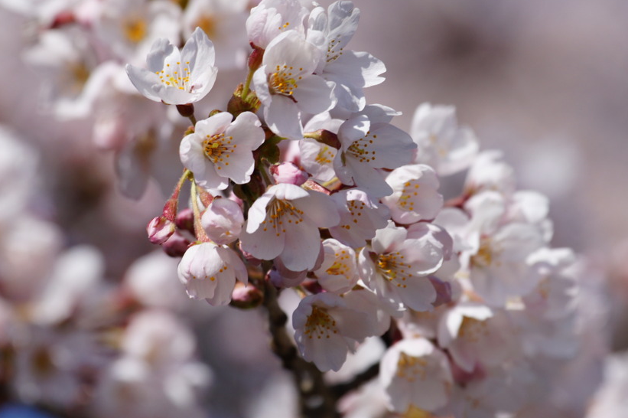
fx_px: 9778
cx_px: 359
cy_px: 182
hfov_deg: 3.7
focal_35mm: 561
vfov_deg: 2.4
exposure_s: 1/800
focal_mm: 300
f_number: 9
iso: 200
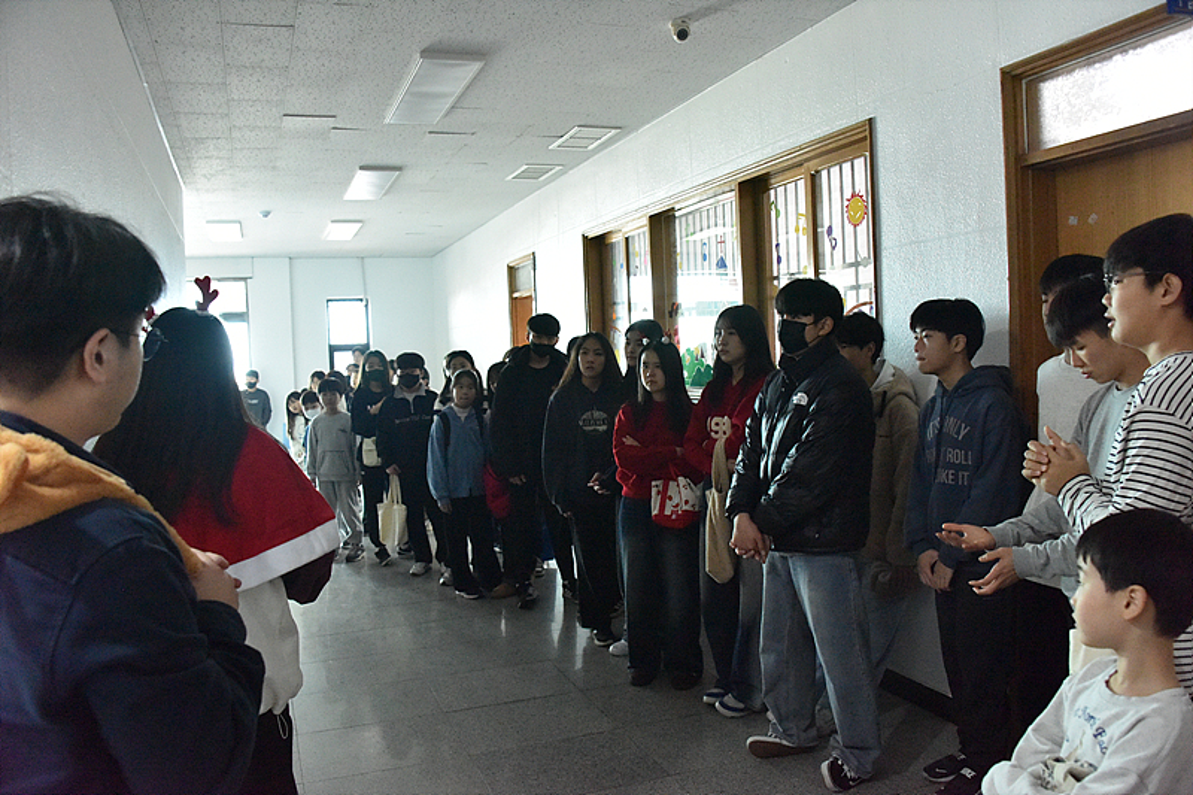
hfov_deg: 65.5
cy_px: 398
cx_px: 596
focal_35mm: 28
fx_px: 928
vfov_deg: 46.4
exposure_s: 1/125
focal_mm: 28
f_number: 5.6
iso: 10000
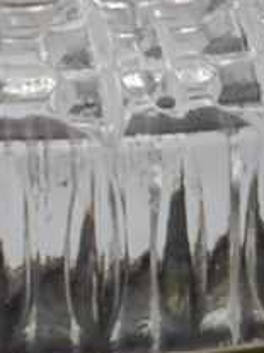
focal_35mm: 165
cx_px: -81
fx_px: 1680
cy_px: -95
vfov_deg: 11.7
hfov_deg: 8.8
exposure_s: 1/160
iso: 100
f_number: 4.2
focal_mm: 6.9
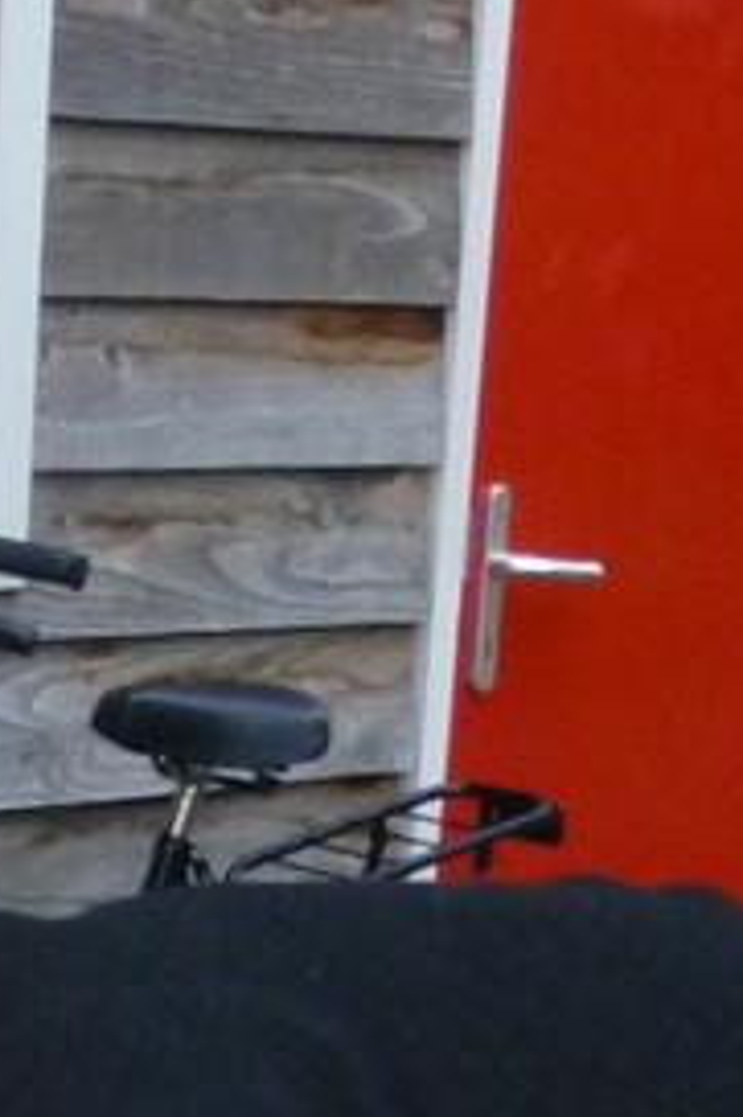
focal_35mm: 94
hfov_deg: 13.1
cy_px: 1051
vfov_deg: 21.1
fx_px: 2914
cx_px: -591
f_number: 3.3
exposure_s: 1/250
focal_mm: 4.3
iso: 800
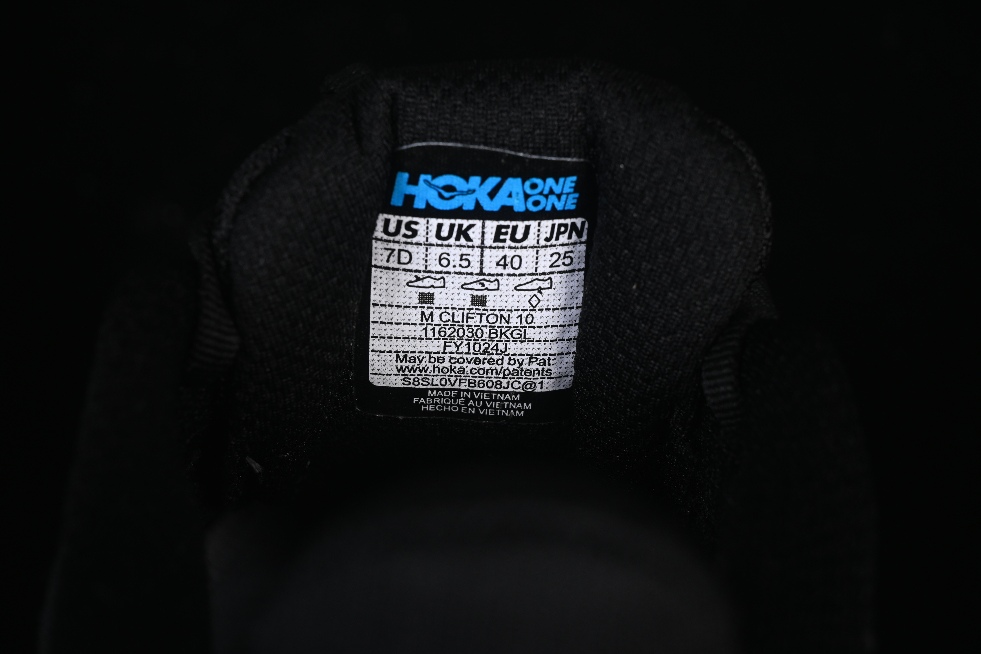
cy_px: 327
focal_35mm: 75
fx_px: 2044
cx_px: 490
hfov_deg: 27.0
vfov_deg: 18.2
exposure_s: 1/50
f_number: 8
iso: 160
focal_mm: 50
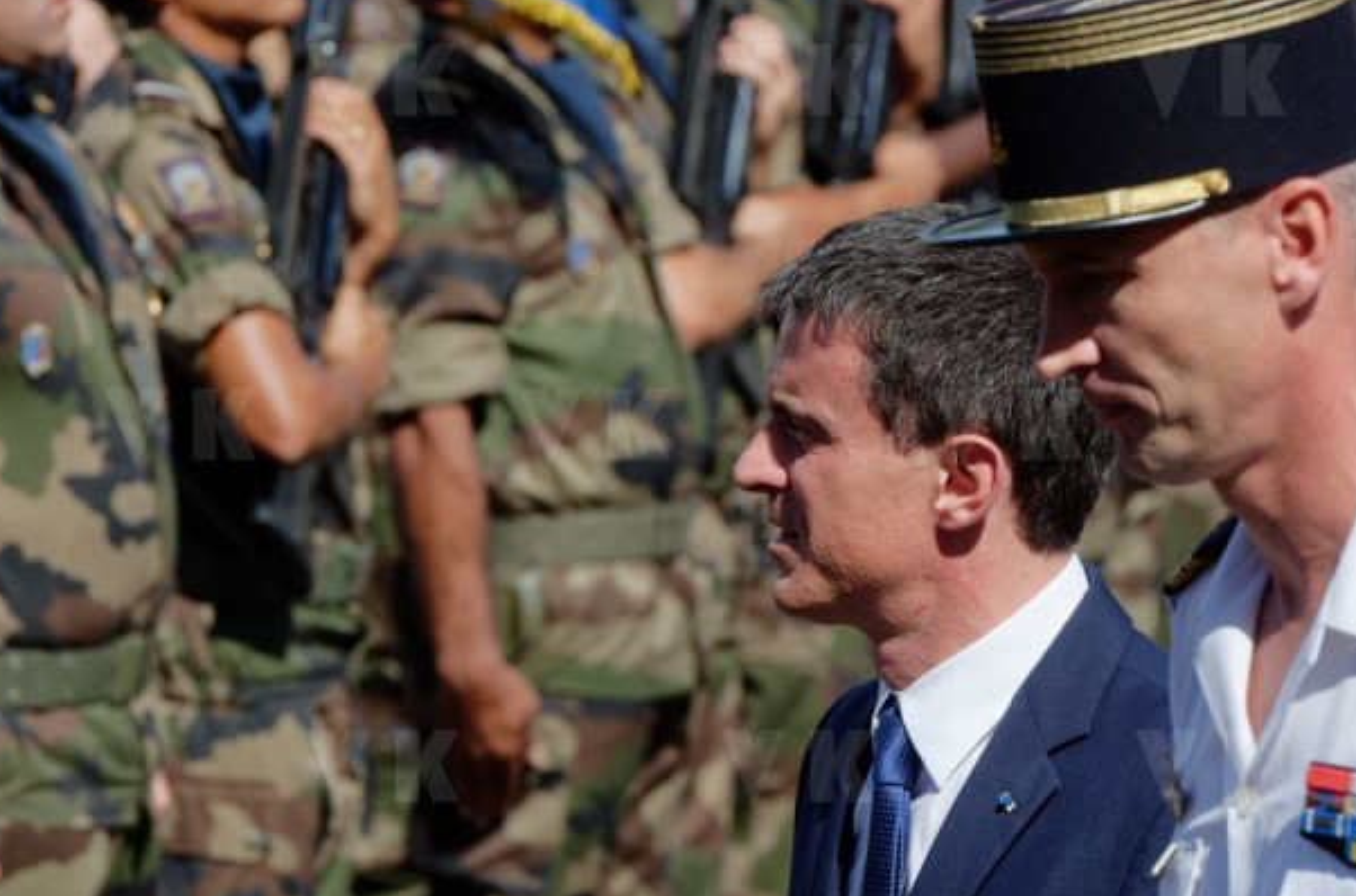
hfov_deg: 5.2
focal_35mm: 399
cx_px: 795
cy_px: 493
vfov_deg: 3.4
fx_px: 14990
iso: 200
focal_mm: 200
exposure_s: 1/800
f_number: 8
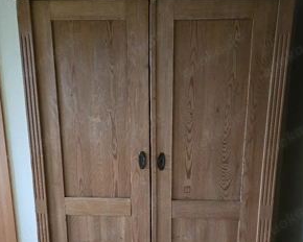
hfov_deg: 57.2
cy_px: 147
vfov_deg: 46.8
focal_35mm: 31
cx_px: 155
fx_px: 278
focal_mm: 6.3
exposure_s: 1/50.3
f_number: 1.7
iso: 2000
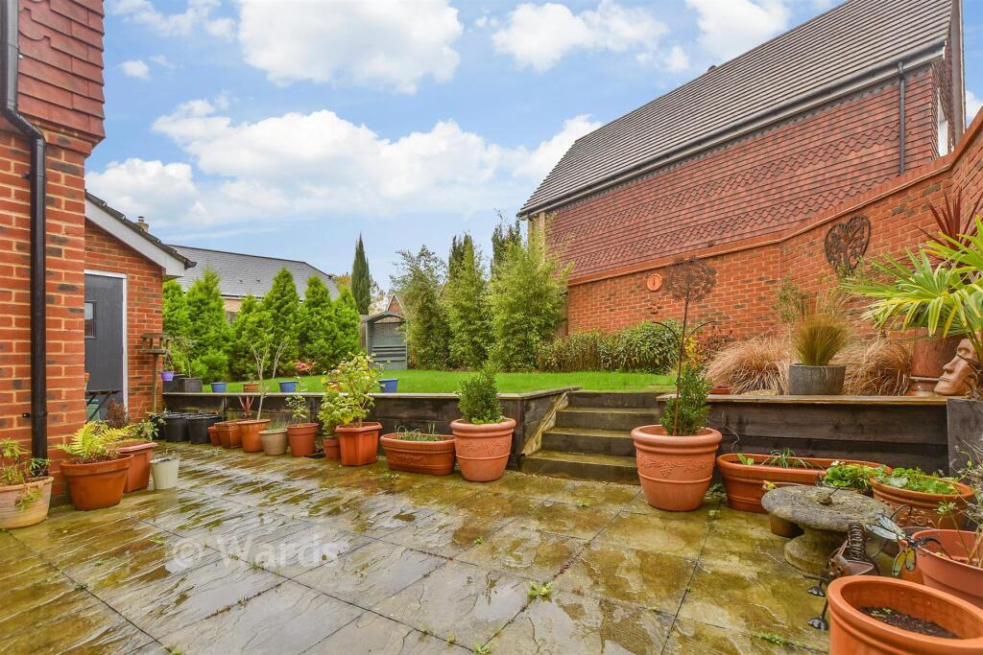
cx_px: 492
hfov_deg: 100.4
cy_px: 328
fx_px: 410
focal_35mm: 15
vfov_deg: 77.3
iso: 160
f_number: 8
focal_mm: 10
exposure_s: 1/60
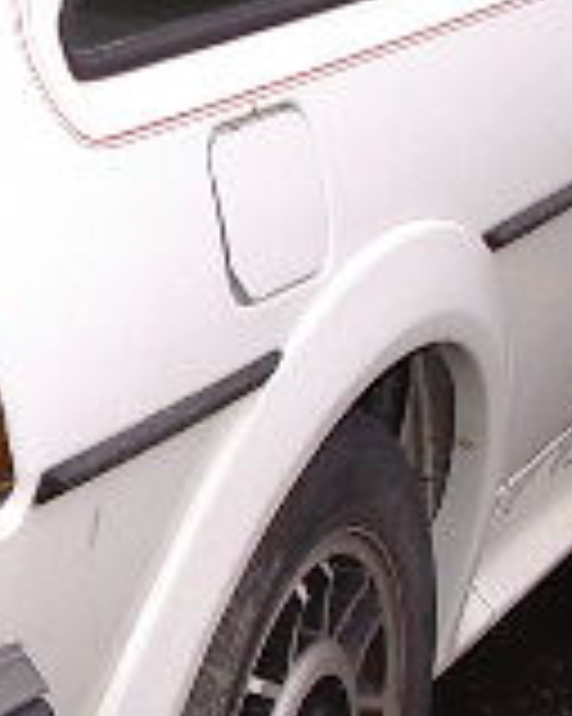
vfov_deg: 12.9
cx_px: -338
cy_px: 288
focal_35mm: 149
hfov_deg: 10.0
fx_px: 3156
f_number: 4.8
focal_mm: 5.8
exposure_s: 1/200
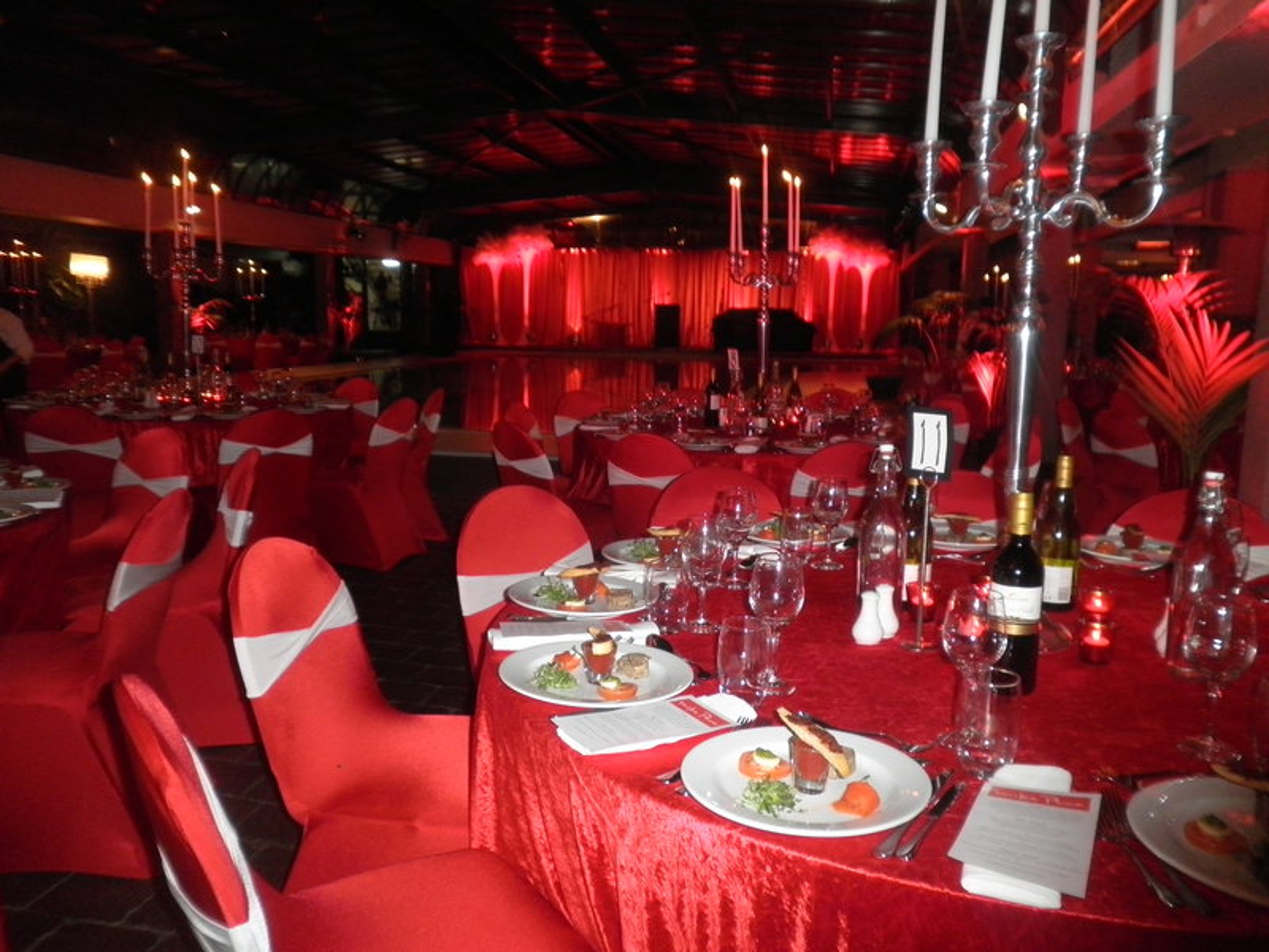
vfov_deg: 53.1
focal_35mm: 26
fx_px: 953
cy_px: 476
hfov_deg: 67.3
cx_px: 634
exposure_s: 1/30
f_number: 2.6
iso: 200
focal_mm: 4.7
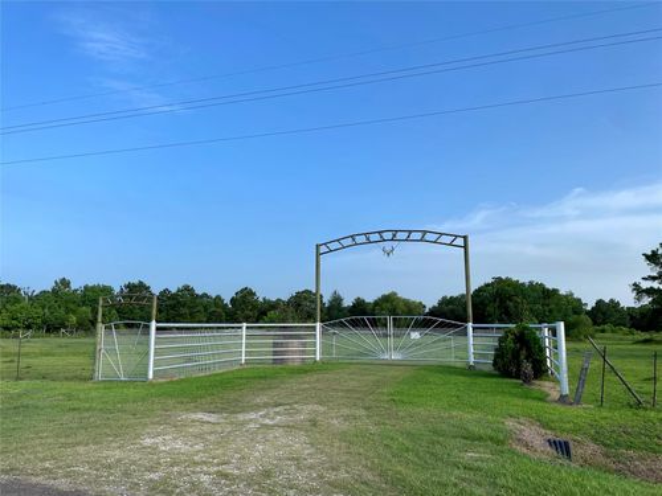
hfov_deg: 67.3
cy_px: 248
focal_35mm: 26
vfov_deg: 53.1
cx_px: 331
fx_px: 497
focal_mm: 4.2
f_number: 1.6
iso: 50
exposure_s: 1/2353
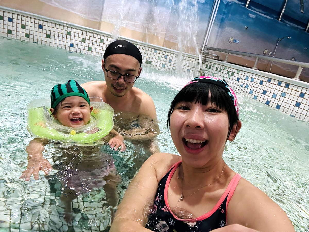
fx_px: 205
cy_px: 116
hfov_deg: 73.9
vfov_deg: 58.9
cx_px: 154
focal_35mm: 23
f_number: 1.9
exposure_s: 1/40
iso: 250
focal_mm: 2.69
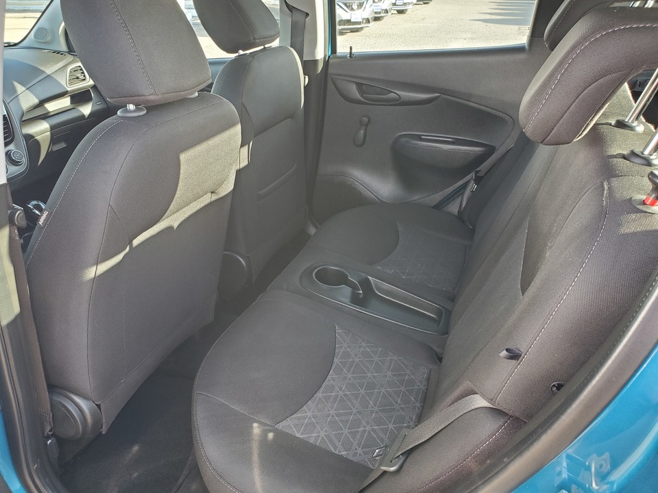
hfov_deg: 67.3
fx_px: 494
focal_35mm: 26
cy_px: 246
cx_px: 329
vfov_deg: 53.1
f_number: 2.4
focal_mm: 4.3
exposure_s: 1/100
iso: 160
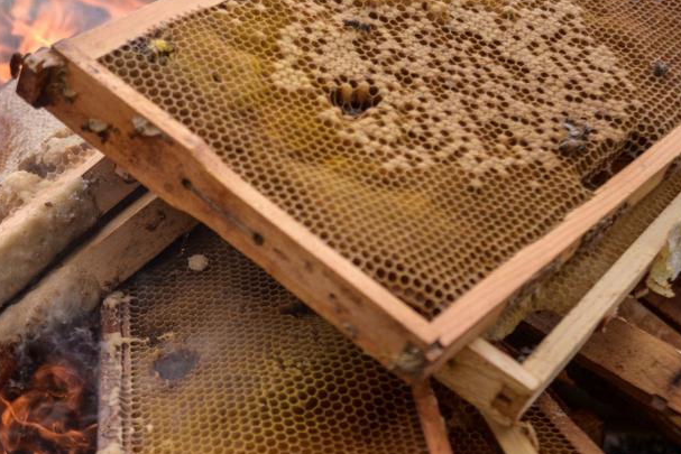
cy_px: 326
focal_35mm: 83
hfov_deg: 24.3
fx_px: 1570
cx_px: 218
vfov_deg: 16.4
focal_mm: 42
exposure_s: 1/640
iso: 100
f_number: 3.3
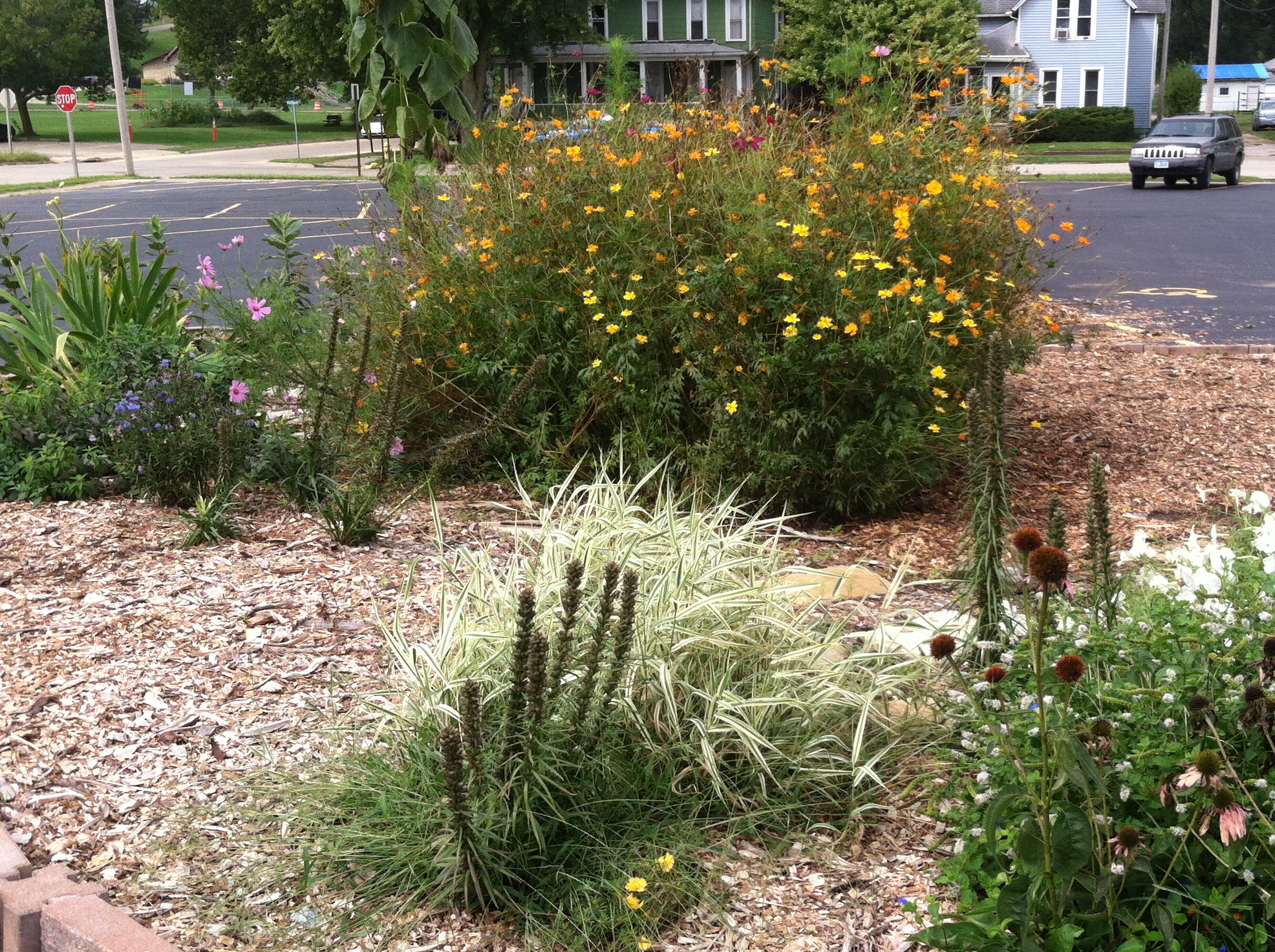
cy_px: 487
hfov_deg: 41.1
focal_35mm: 46
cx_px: 760
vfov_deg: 31.4
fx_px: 1692
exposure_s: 1/441
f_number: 2.8
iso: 80
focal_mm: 3.85
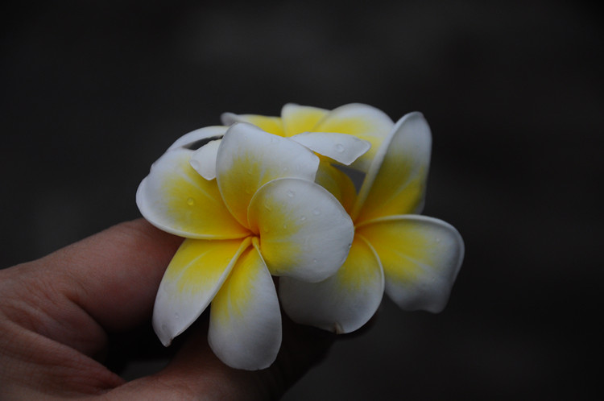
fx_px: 2639
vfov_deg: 8.7
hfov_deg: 13.1
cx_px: 302
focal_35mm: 158
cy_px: 200
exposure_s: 1/1250
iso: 640
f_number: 5.6
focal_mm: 105
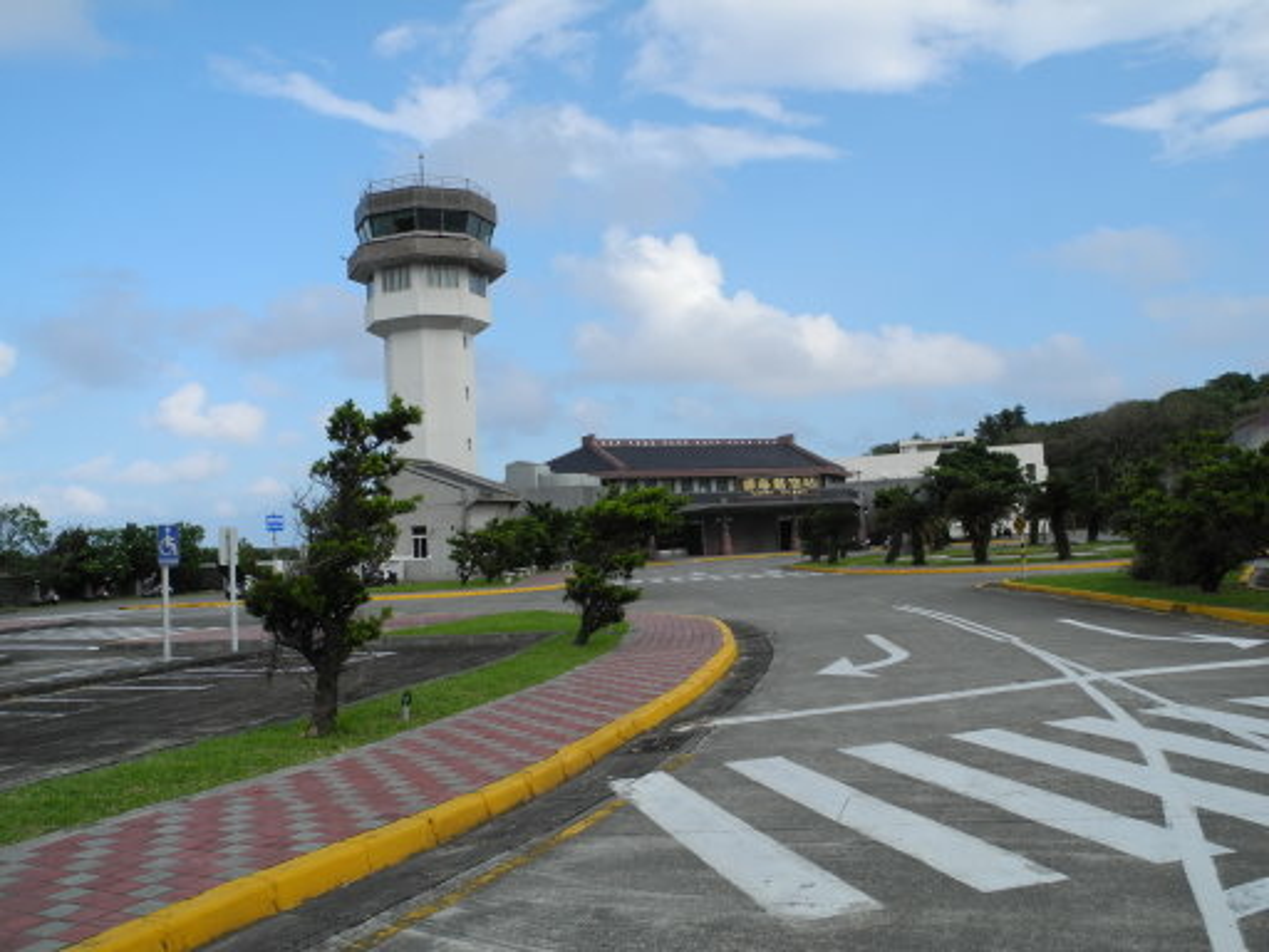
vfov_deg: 46.8
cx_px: 634
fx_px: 1100
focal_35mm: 30
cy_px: 476
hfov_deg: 60.0
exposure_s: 1/320
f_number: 5.6
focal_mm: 6.4
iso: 100
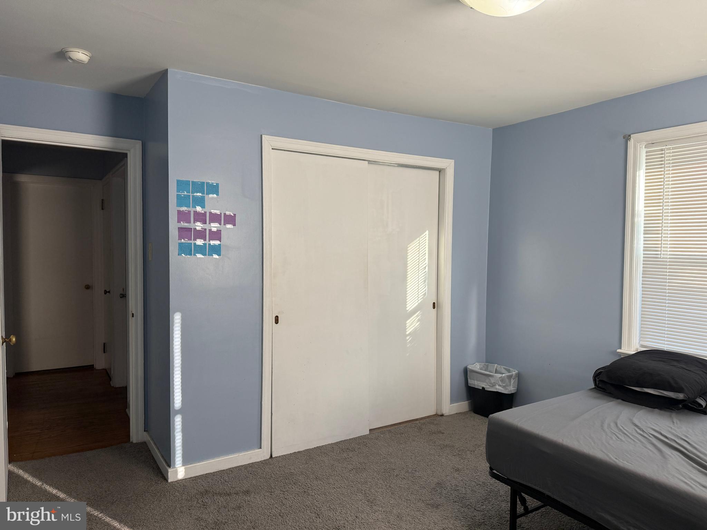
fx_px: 490
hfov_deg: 71.6
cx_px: 354
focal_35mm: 24
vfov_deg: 56.8
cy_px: 265
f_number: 1.78
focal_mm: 6.76
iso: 160
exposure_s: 1/121
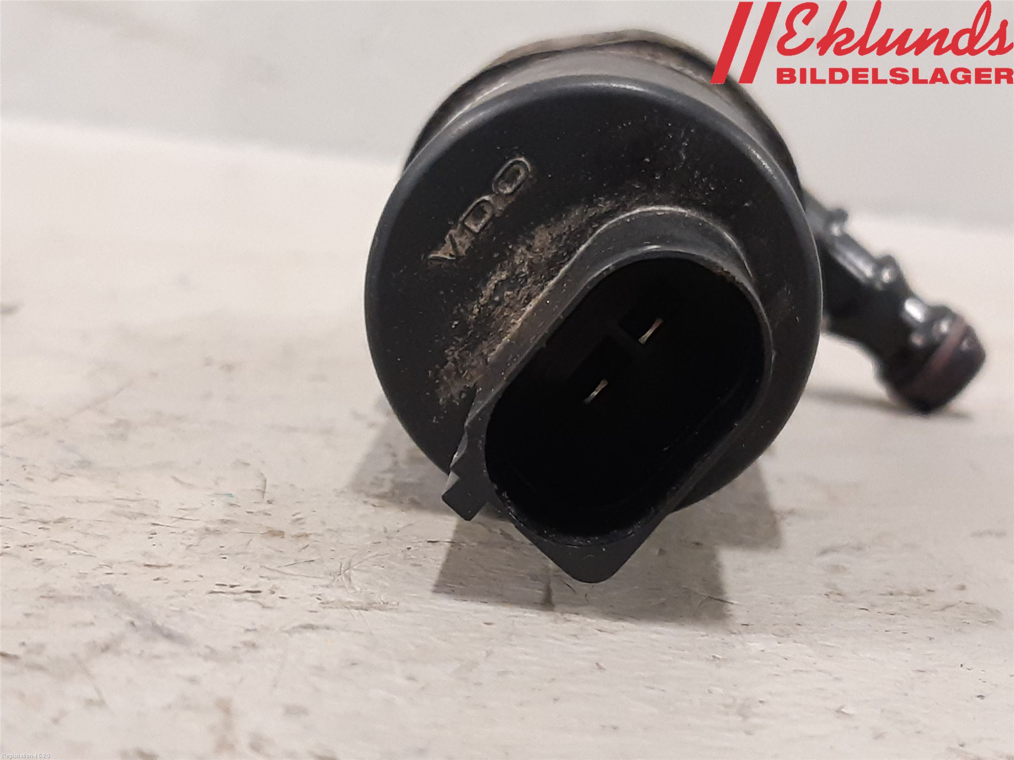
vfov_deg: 53.1
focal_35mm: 26
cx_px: 507
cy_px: 380
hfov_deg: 67.3
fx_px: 762
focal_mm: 3.93
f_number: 1.7
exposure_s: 1/33
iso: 200
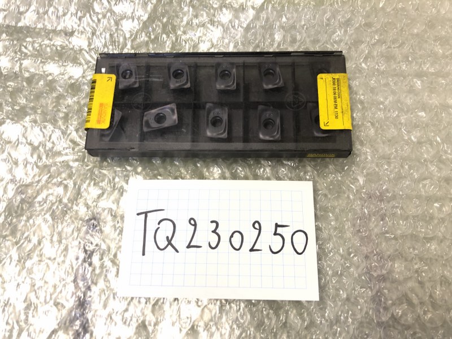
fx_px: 366
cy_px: 170
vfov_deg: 49.7
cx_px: 226
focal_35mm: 28
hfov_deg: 63.4
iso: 32
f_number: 1.8
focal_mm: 4
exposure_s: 1/20
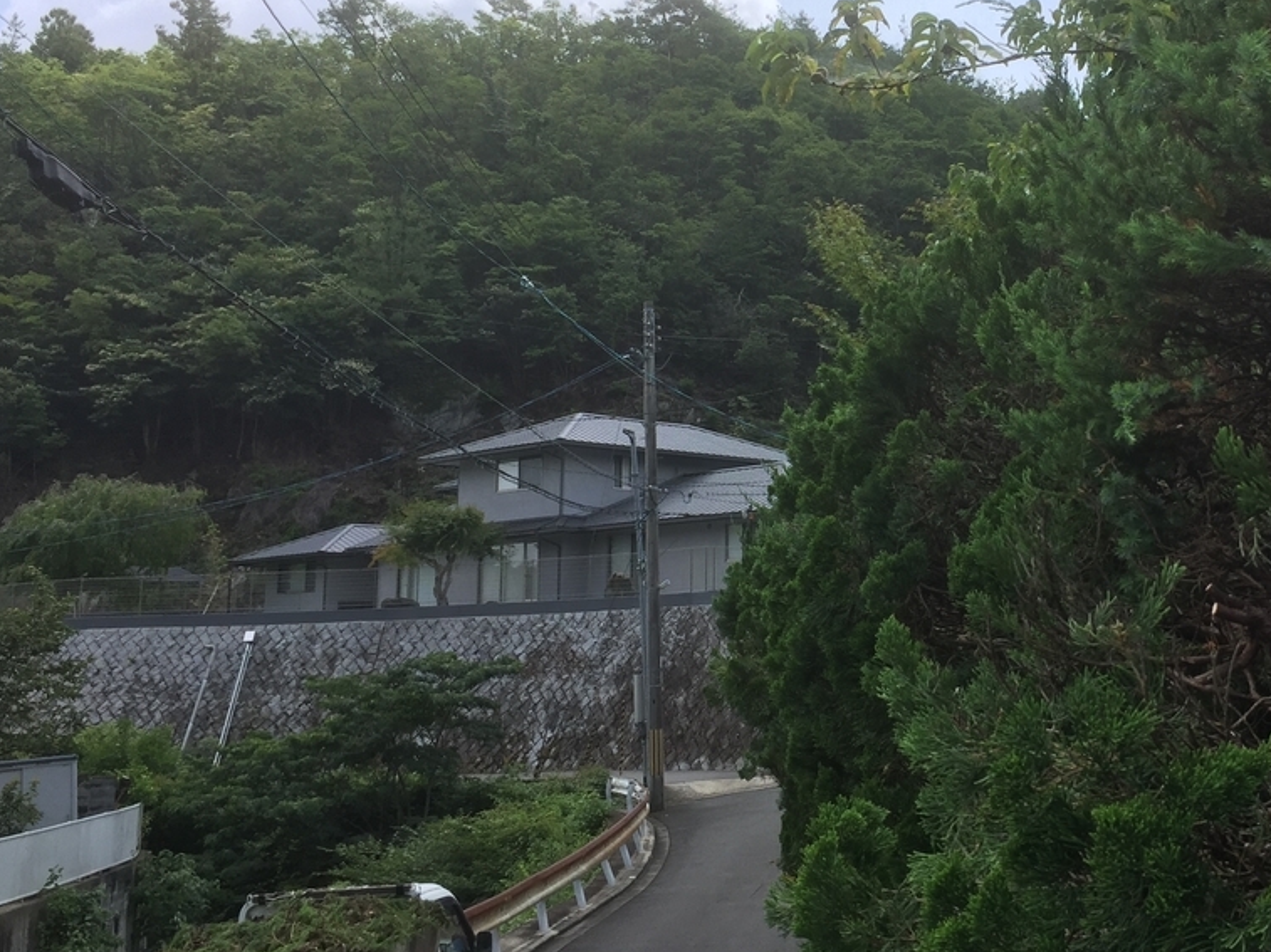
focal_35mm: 46
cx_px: 984
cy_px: 390
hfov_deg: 39.9
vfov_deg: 31.4
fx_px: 1688
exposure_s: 1/1647
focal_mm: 4.15
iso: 32
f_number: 2.2
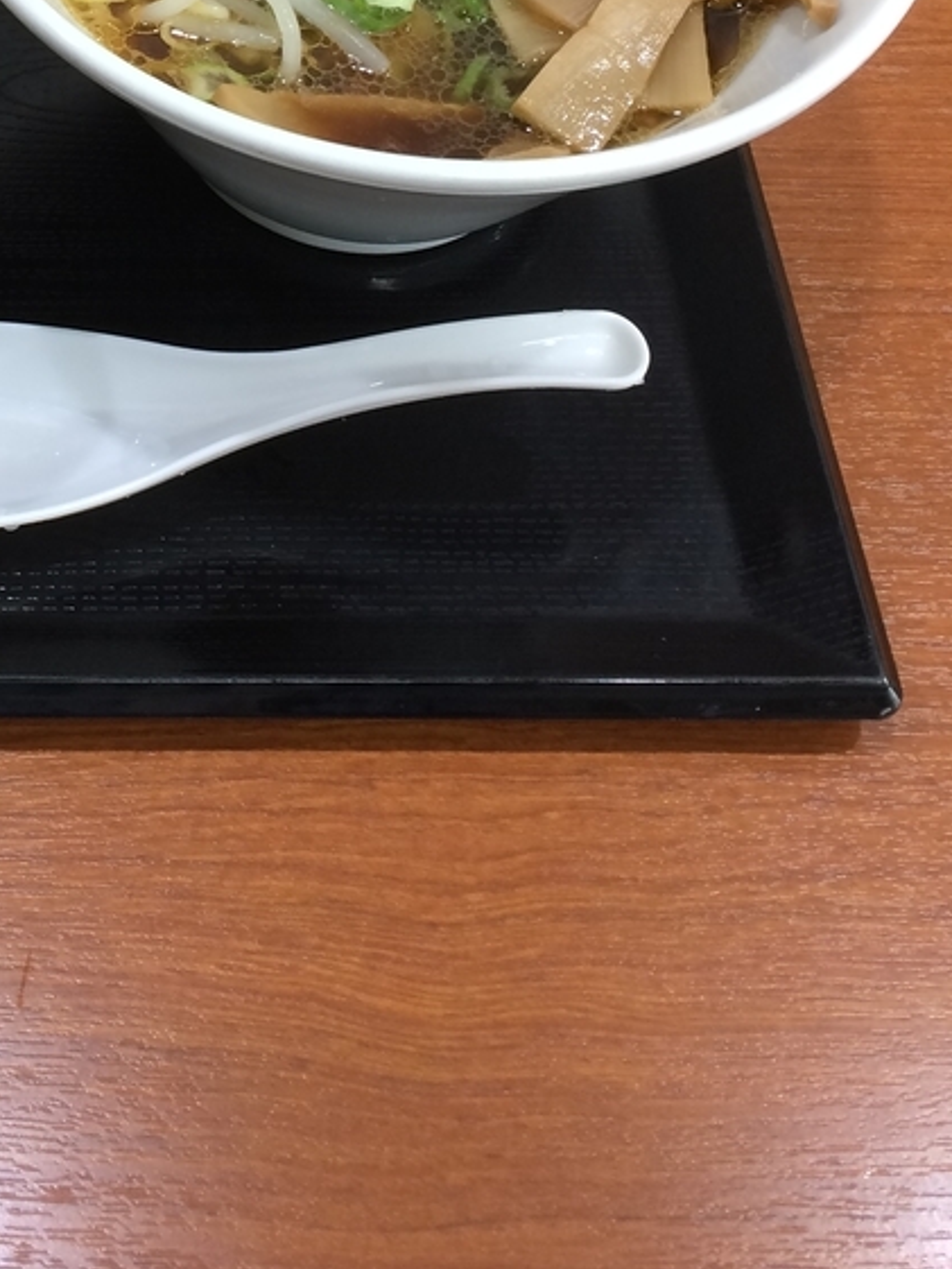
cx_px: 11
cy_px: -2
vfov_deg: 29.2
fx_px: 2273
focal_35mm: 62
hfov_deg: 22.8
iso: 50
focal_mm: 4.15
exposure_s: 1/30
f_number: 2.2
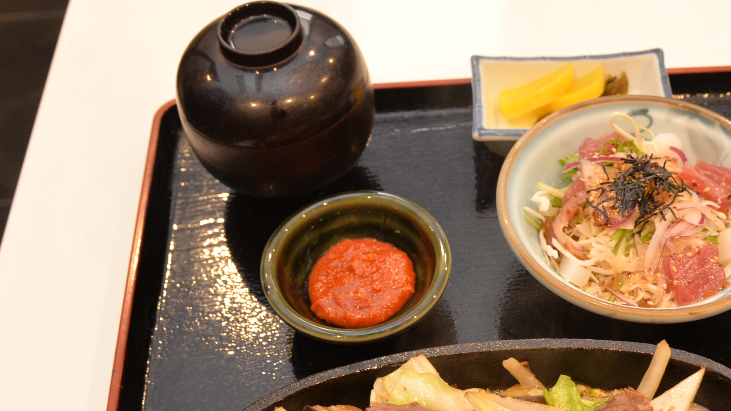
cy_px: 370
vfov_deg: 24.7
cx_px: 526
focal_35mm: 47
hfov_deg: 42.7
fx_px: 911
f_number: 5.6
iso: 1600
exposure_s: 1/60
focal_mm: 24
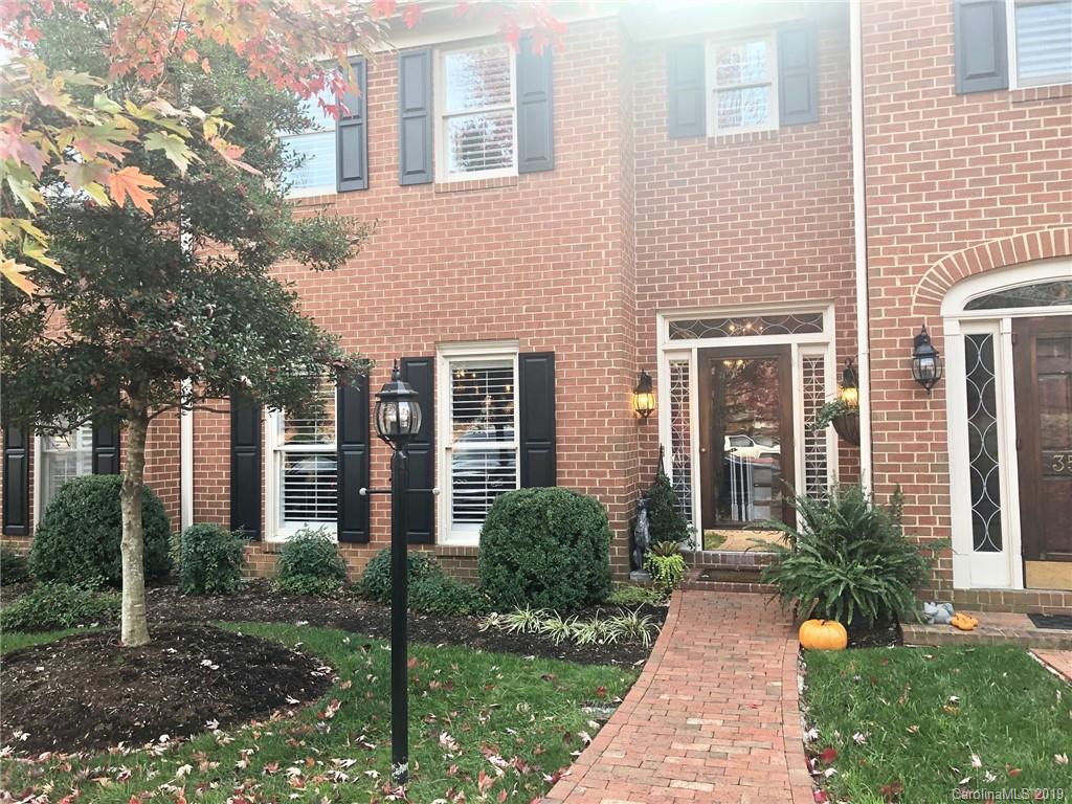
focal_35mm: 28
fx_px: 867
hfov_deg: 63.4
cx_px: 536
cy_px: 402
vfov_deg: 49.7
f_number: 1.8
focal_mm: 3.99
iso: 50
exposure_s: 1/120
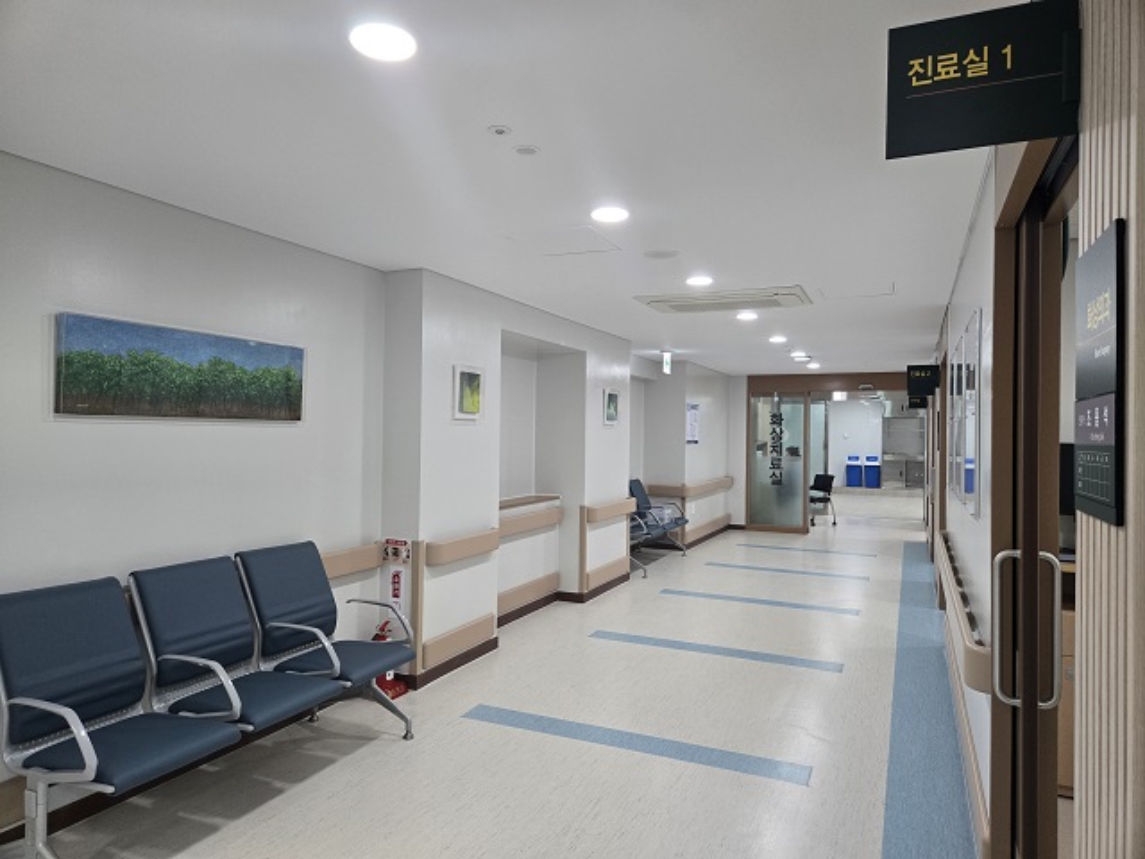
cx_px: 572
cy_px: 430
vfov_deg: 58.9
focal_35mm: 23
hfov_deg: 73.9
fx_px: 761
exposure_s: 1/120
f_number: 1.8
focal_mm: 5.4
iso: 160
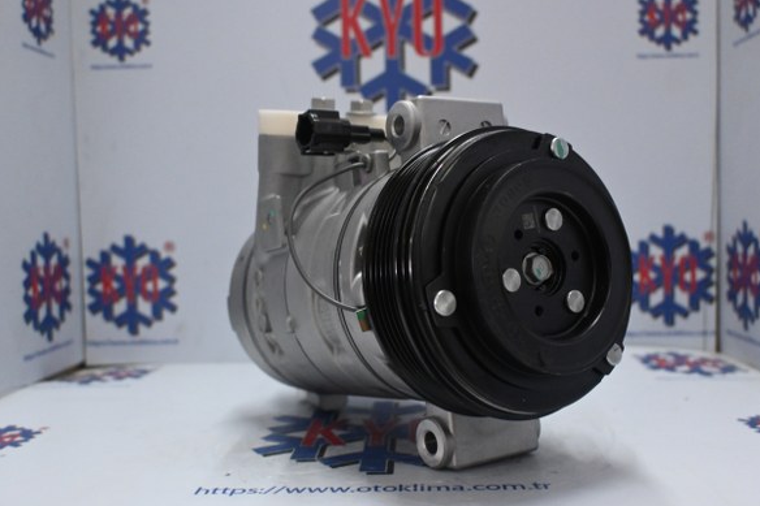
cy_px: 258
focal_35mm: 37
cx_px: 389
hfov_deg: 51.9
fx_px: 781
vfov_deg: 35.9
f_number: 4.2
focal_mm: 24
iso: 3200
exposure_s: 1/100
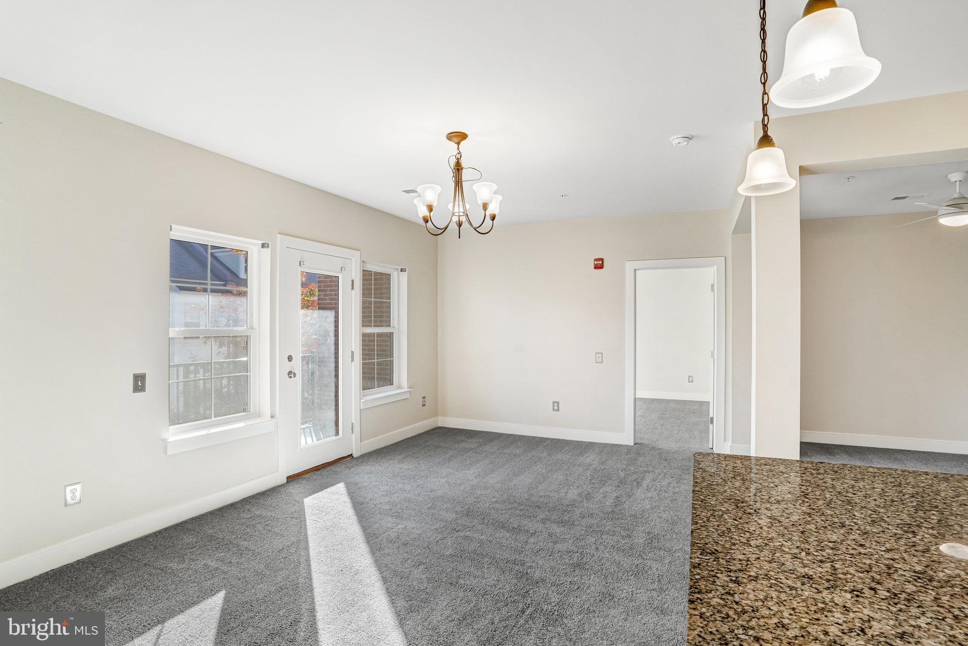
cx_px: 484
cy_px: 323
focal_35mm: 17
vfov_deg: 70.5
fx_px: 457
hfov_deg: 93.3
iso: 1250
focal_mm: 17
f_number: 8
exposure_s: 1/60
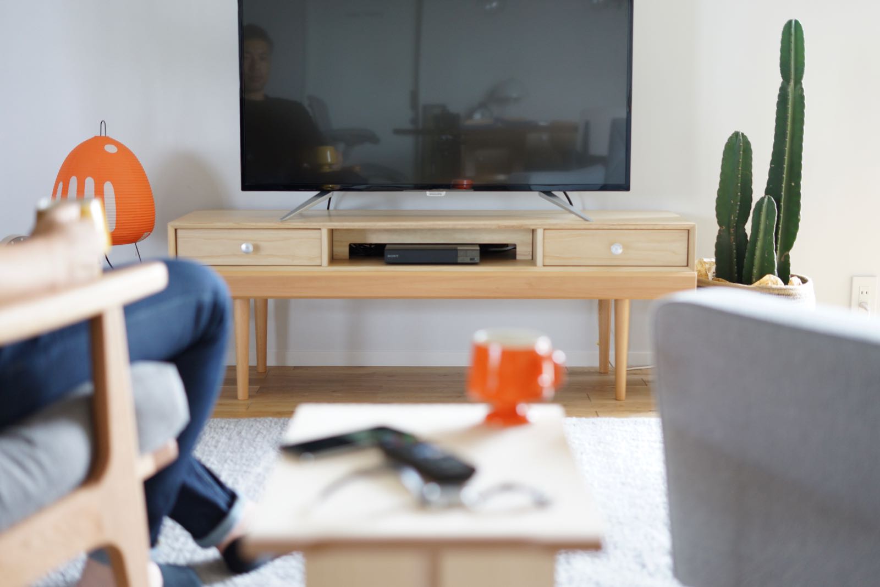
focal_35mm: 50
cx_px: 440
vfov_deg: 27.0
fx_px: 1222
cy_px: 294
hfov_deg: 39.6
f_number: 2.2
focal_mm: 50
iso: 640
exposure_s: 1/50
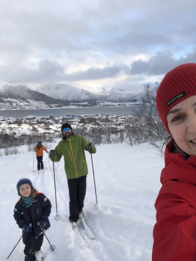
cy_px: 130
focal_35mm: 32
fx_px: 241
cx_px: 98
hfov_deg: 44.2
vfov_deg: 56.8
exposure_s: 1/346
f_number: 2.2
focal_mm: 2.87
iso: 20
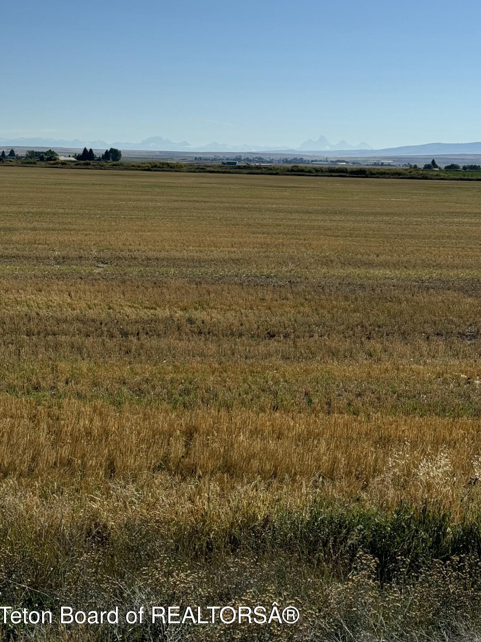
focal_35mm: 60
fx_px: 1112
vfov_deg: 32.1
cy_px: 251
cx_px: 224
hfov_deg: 24.4
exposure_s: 1/10417
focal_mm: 6.76
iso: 64
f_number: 1.78
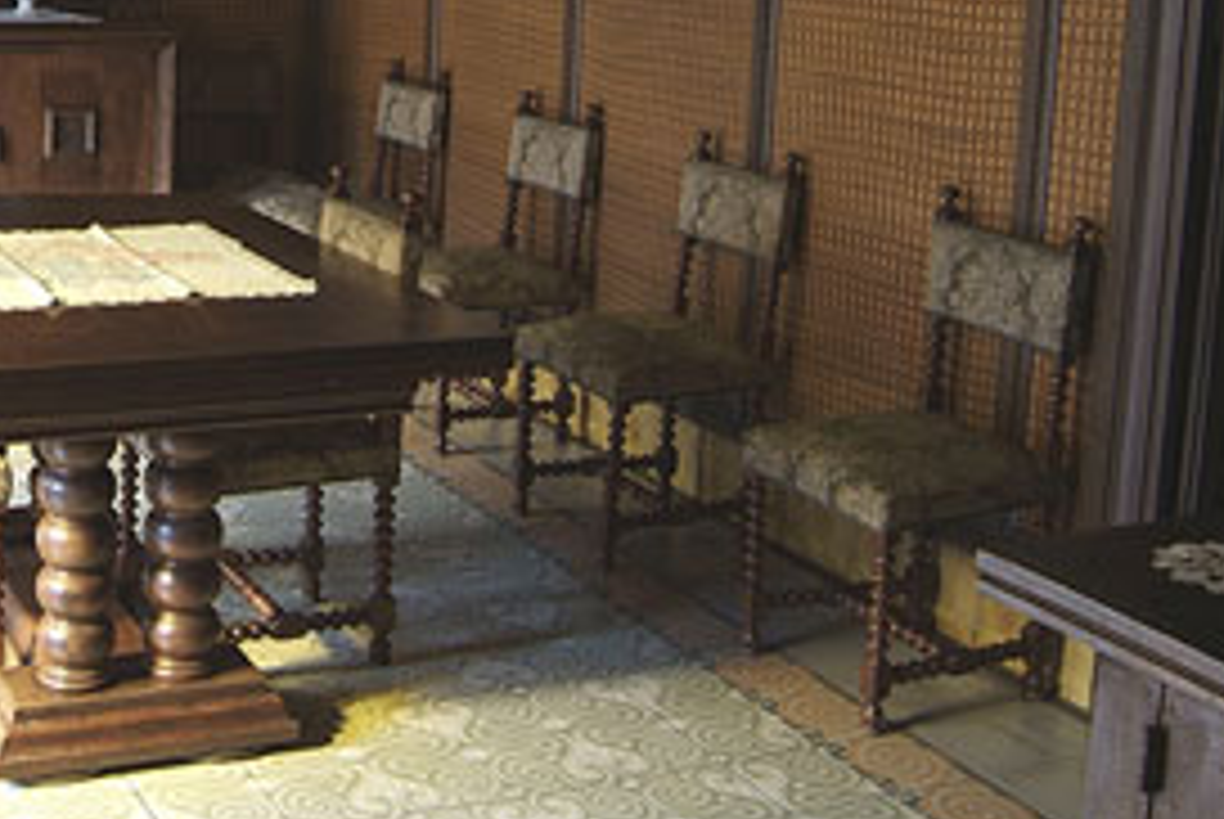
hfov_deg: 36.2
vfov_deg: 25.0
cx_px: 248
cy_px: 128
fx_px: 1804
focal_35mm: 53
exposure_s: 2
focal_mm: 20
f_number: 13
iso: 100
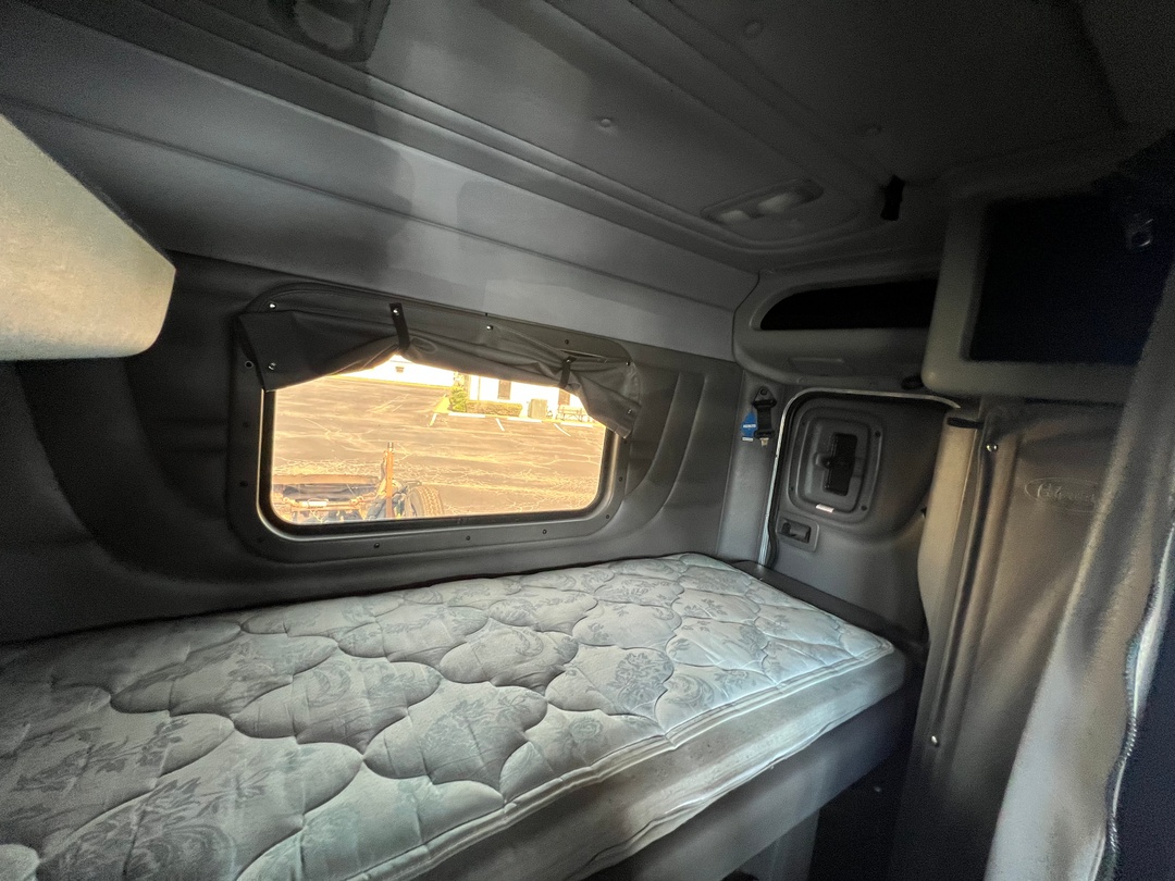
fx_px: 441
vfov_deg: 89.9
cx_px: 588
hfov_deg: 106.2
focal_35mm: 13
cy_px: 440
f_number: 1.8
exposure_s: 1/88
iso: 250
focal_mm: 1.57
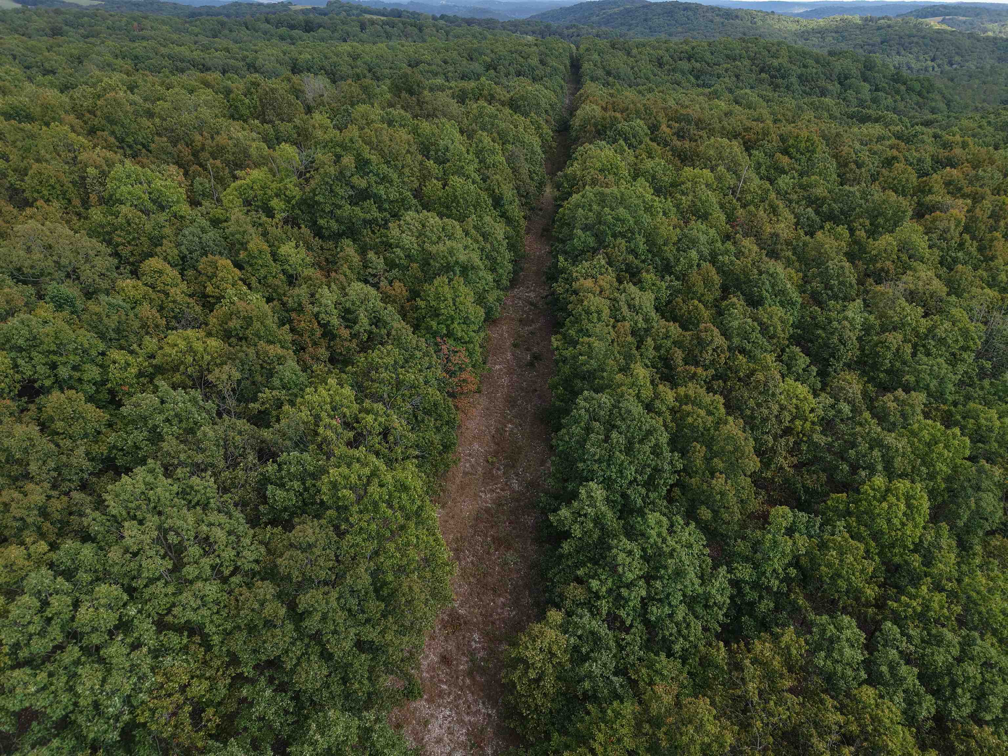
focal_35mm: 24
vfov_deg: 56.8
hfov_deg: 71.6
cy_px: 378
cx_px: 504
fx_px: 699
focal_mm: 8.67
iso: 100
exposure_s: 1/1000
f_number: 1.8
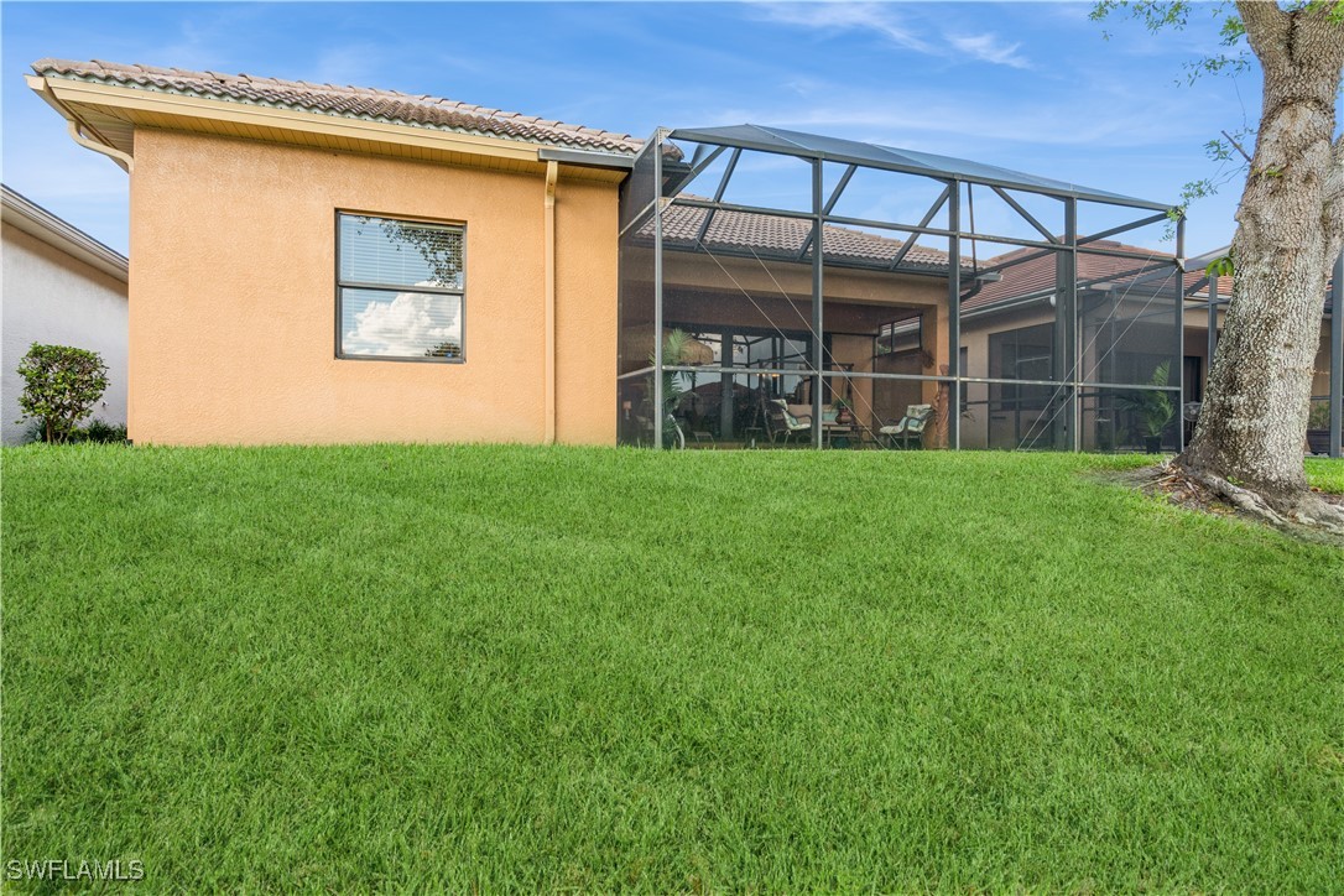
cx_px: 672
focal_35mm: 19
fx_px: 709
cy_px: 448
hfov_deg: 86.9
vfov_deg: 64.6
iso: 200
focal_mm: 19
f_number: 8
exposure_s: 1/60
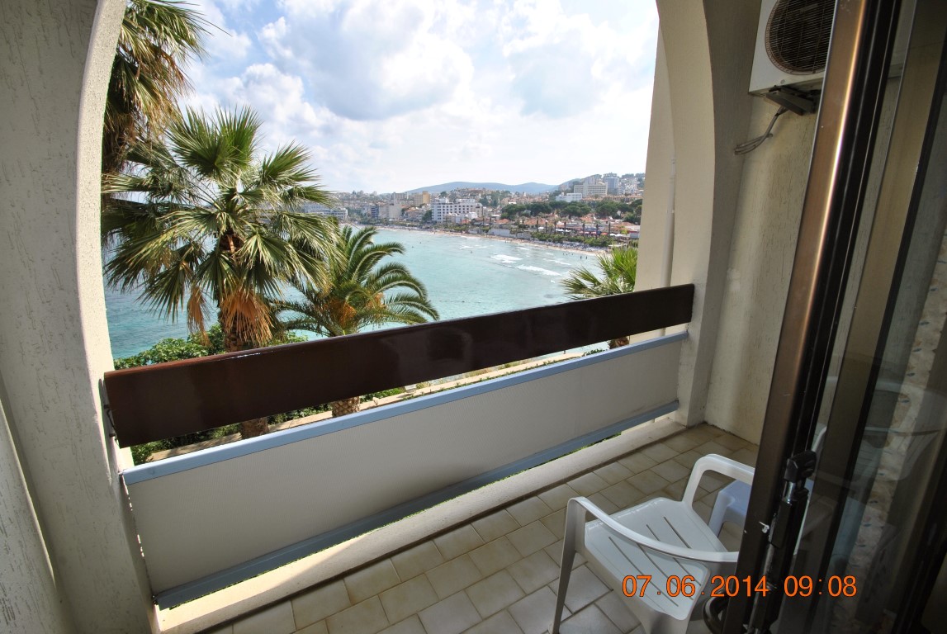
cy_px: 317
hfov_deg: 100.3
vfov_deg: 77.5
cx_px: 474
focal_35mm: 15
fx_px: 395
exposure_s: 1/200
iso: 100
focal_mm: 10
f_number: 8
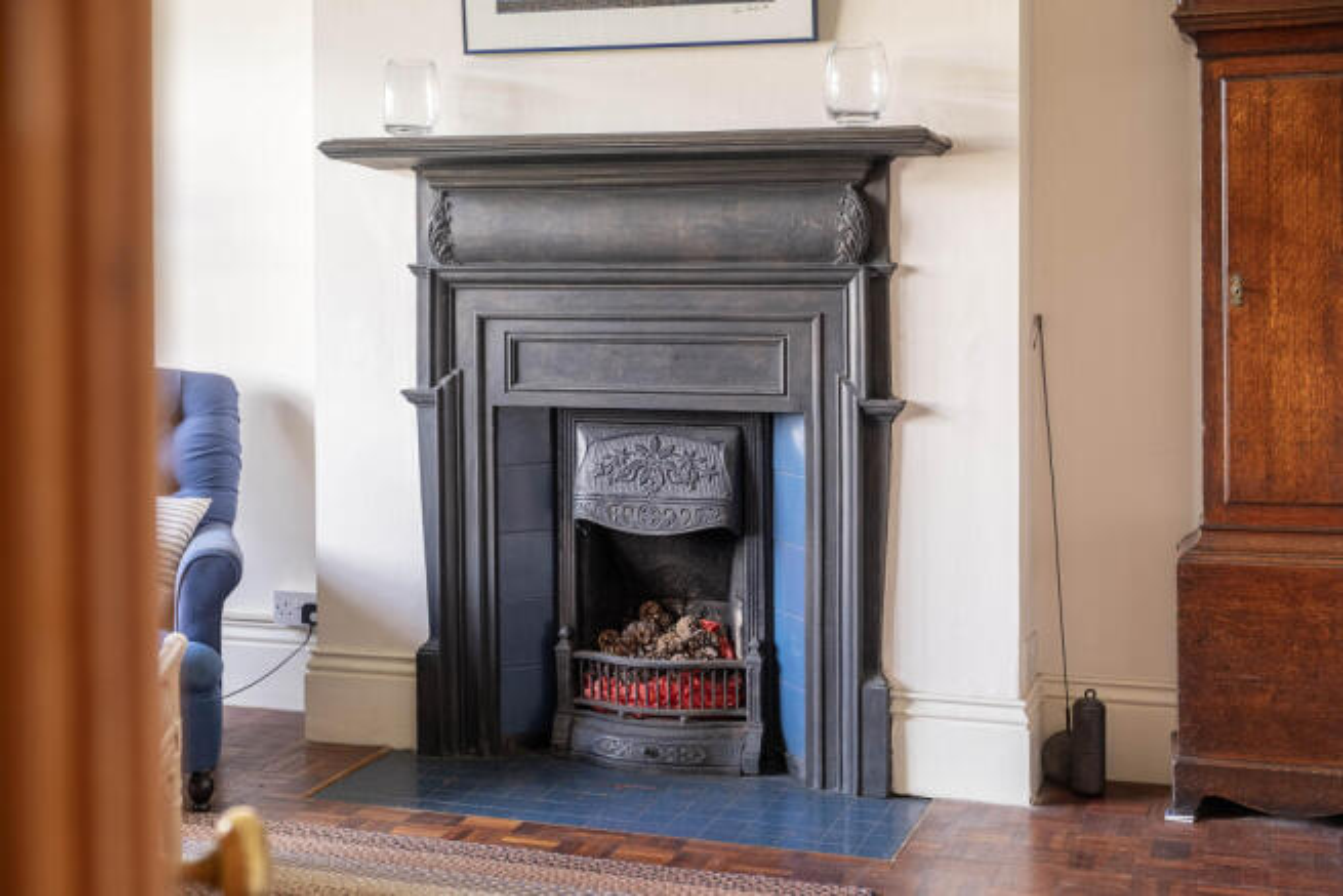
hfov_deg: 40.3
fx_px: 1828
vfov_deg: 27.5
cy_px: 448
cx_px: 672
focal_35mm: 49
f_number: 3.6
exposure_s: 1/13
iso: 400
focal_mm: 32.9
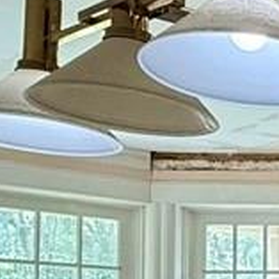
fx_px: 921
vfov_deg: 16.5
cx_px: 668
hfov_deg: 13.1
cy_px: 341
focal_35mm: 101
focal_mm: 2.22
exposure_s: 1/95
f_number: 2.2
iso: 320
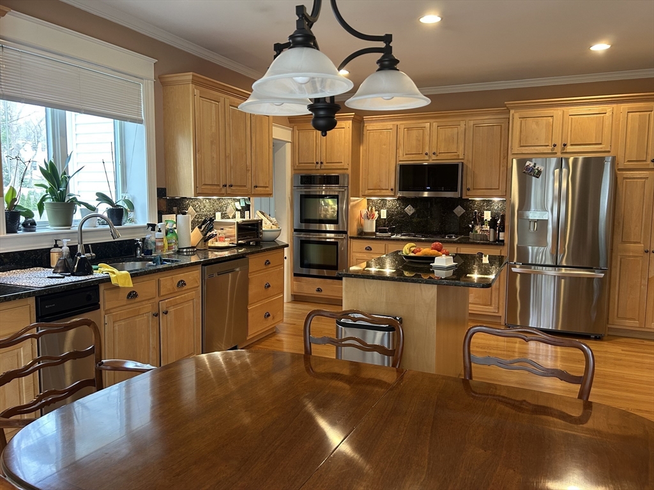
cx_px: 327
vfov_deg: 53.1
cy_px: 245
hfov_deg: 67.3
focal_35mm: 26
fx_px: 491
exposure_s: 1/60
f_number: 1.5
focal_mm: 5.7
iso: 125
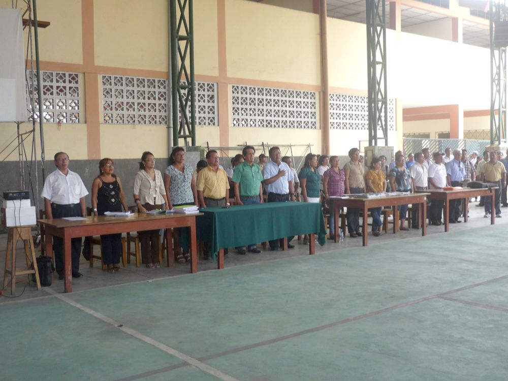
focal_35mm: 38
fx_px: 558
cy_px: 190
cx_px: 254
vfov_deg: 37.7
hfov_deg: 49.0
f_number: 2.8
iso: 100
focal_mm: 5.5
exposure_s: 1/100
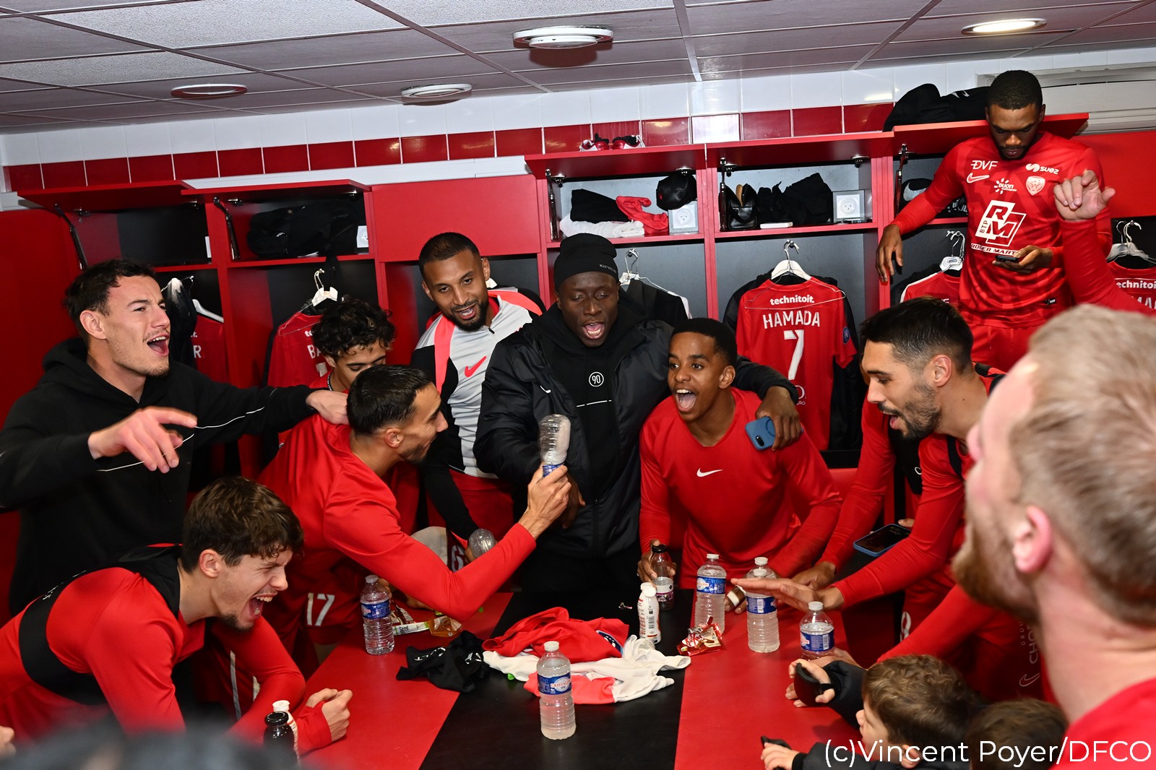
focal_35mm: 36
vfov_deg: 36.9
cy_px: 385
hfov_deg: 53.1
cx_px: 578
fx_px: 1156
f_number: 4
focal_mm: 24
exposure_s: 1/200
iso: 1250
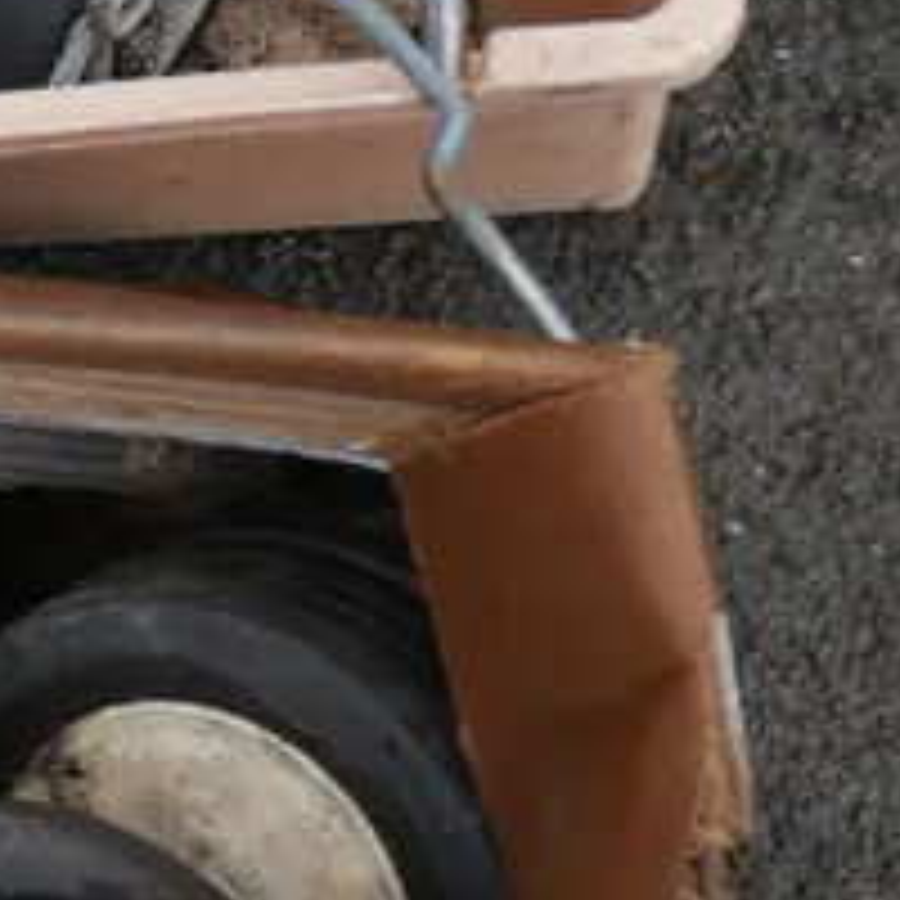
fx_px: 3736
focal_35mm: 127
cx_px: -596
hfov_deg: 12.8
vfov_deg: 13.7
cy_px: 580
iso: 200
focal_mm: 14
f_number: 3.5
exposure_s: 1/125
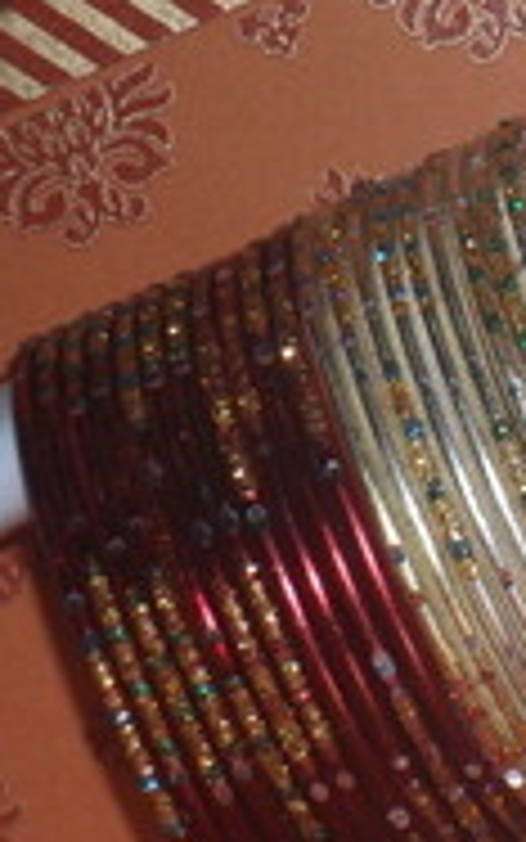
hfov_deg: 4.2
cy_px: 142
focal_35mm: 306
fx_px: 7013
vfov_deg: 6.8
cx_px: 1007
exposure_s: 1/60
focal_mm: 19.6
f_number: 5
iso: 100
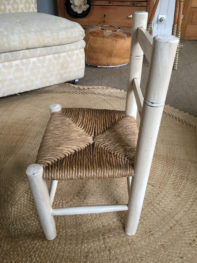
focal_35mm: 29
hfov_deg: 48.2
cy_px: 132
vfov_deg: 61.7
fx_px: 220
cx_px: 98
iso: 100
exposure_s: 1/33
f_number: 2.2
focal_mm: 4.15
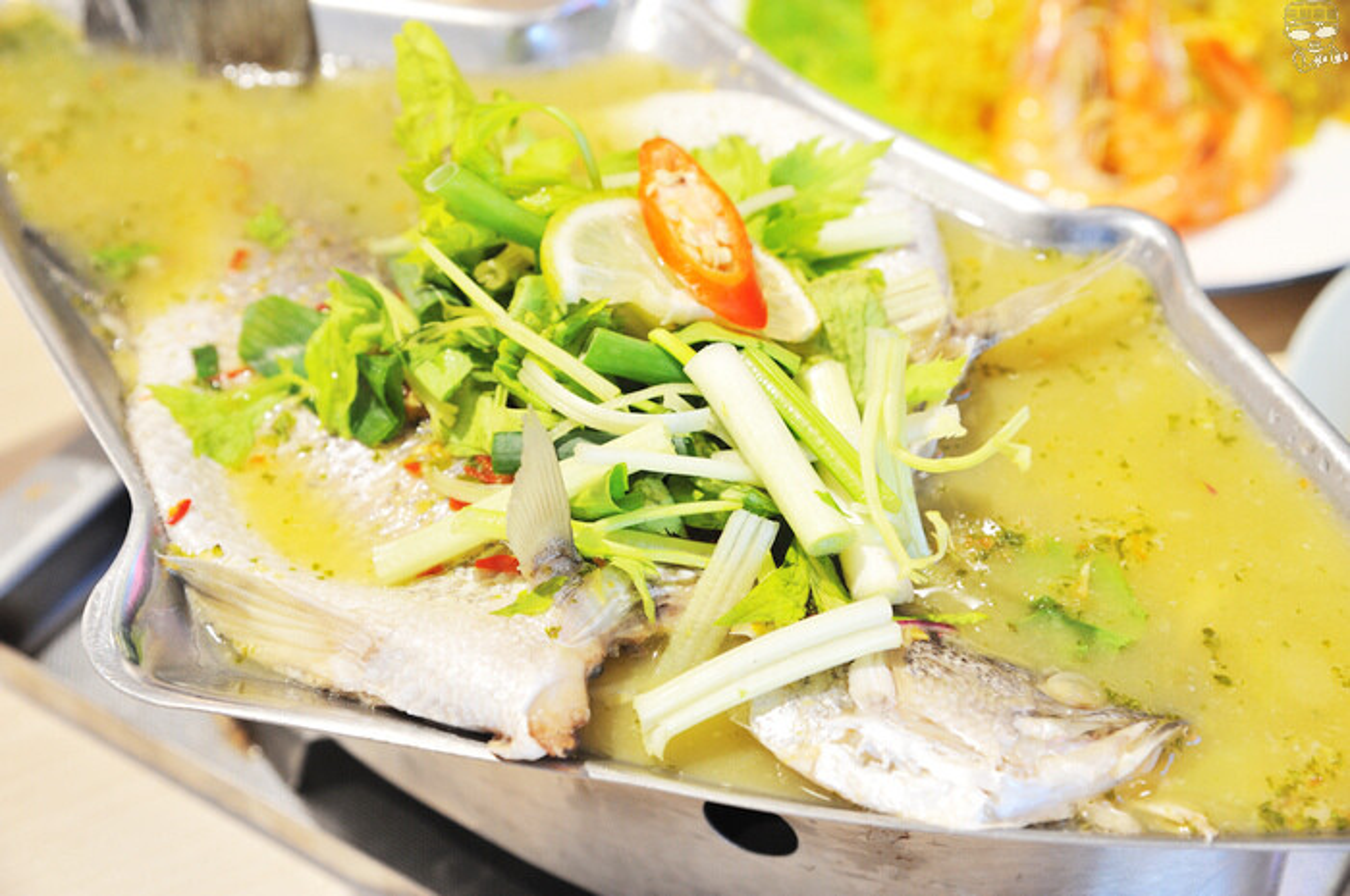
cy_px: 448
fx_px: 2322
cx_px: 675
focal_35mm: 62
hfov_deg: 32.4
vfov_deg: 21.9
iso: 1000
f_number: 5.6
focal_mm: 62
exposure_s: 1/80
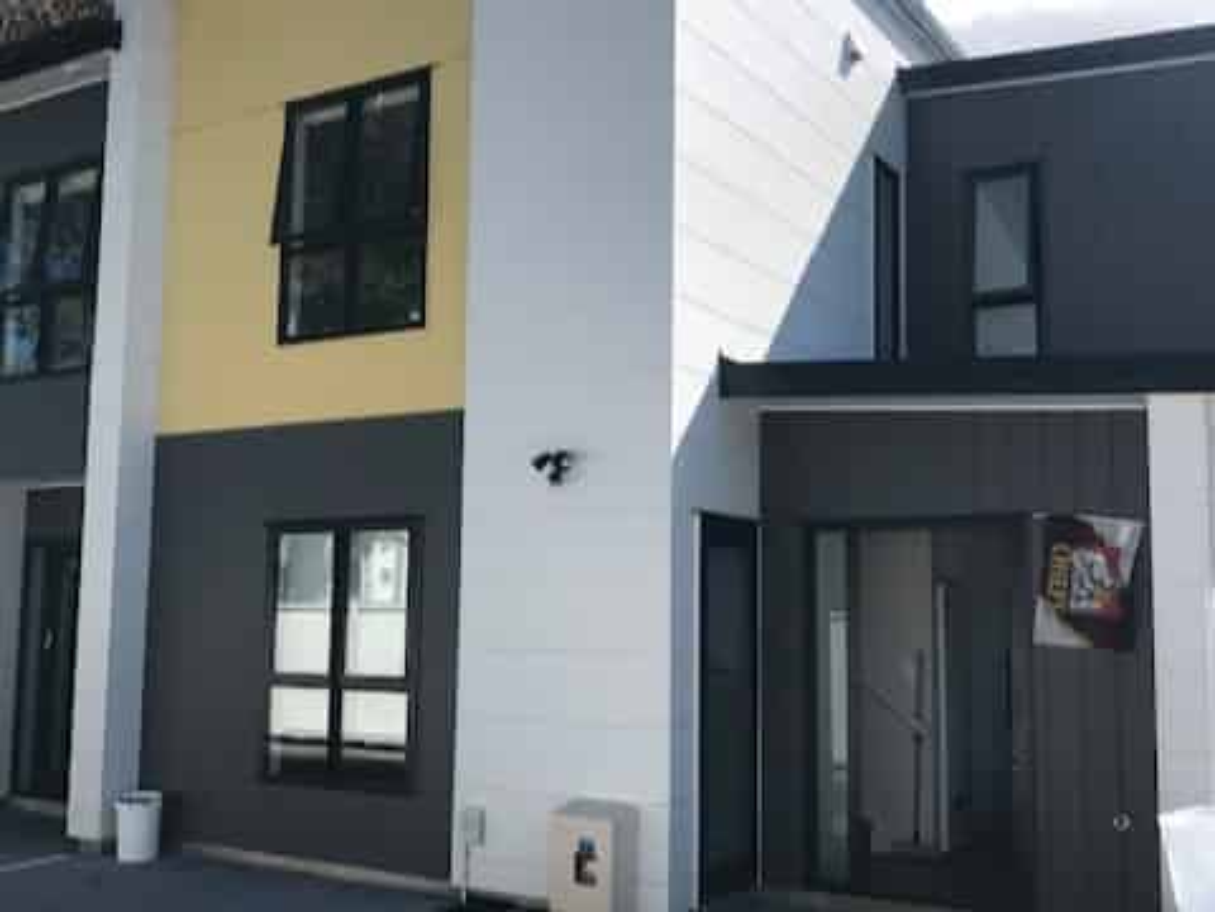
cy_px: 456
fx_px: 983
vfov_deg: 49.7
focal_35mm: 28
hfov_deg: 63.4
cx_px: 608
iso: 20
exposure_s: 1/2398
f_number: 1.8
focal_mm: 3.99
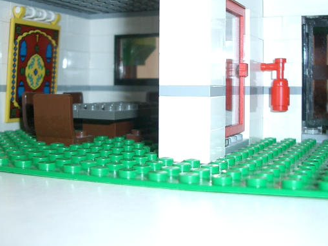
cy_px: 86
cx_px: 160
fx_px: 521
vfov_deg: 26.5
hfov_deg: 34.9
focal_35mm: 55
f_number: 2.6
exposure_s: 1/40
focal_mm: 5.8
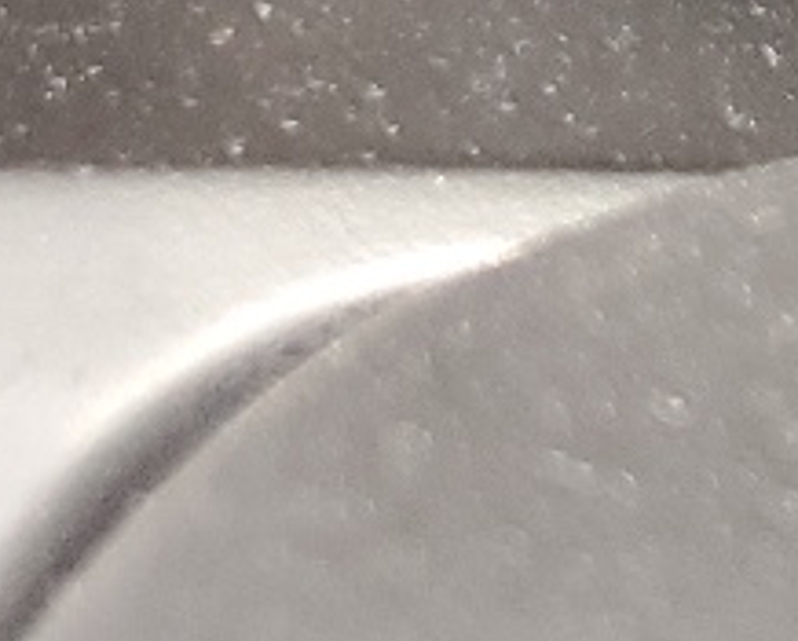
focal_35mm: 186
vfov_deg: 7.4
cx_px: 2116
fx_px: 4399
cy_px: -1264
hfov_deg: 9.0
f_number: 1.5
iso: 85
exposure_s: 1/120
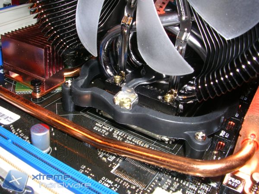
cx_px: 130
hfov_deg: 49.0
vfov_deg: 37.7
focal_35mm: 38
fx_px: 284
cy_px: 97
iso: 50
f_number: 5.6
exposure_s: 1/60.1
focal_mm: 5.8
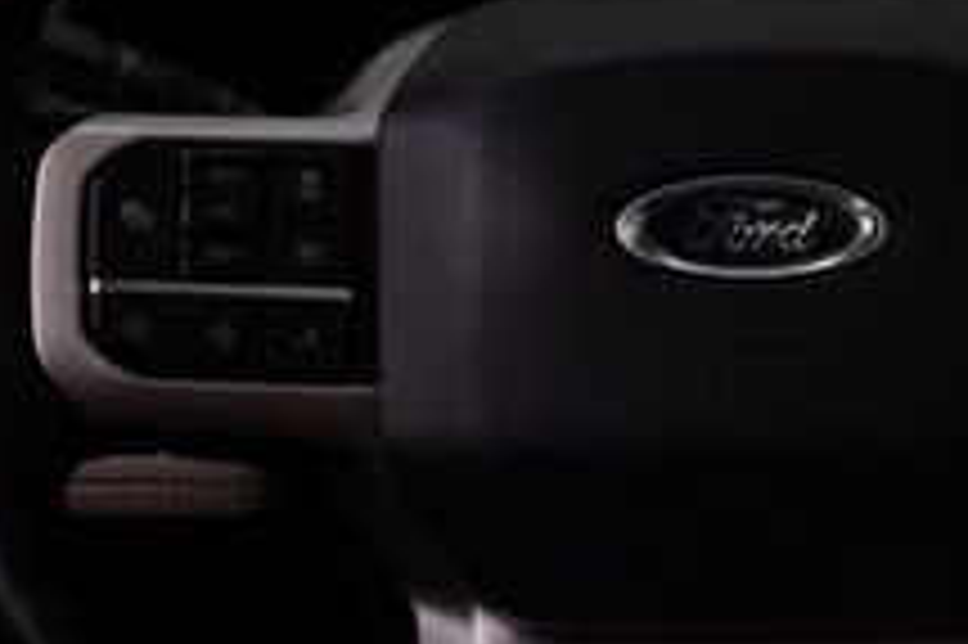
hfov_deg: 14.3
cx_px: 770
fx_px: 3842
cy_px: 245
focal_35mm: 143
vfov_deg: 9.6
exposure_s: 1/10
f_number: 13
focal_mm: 32
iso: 160
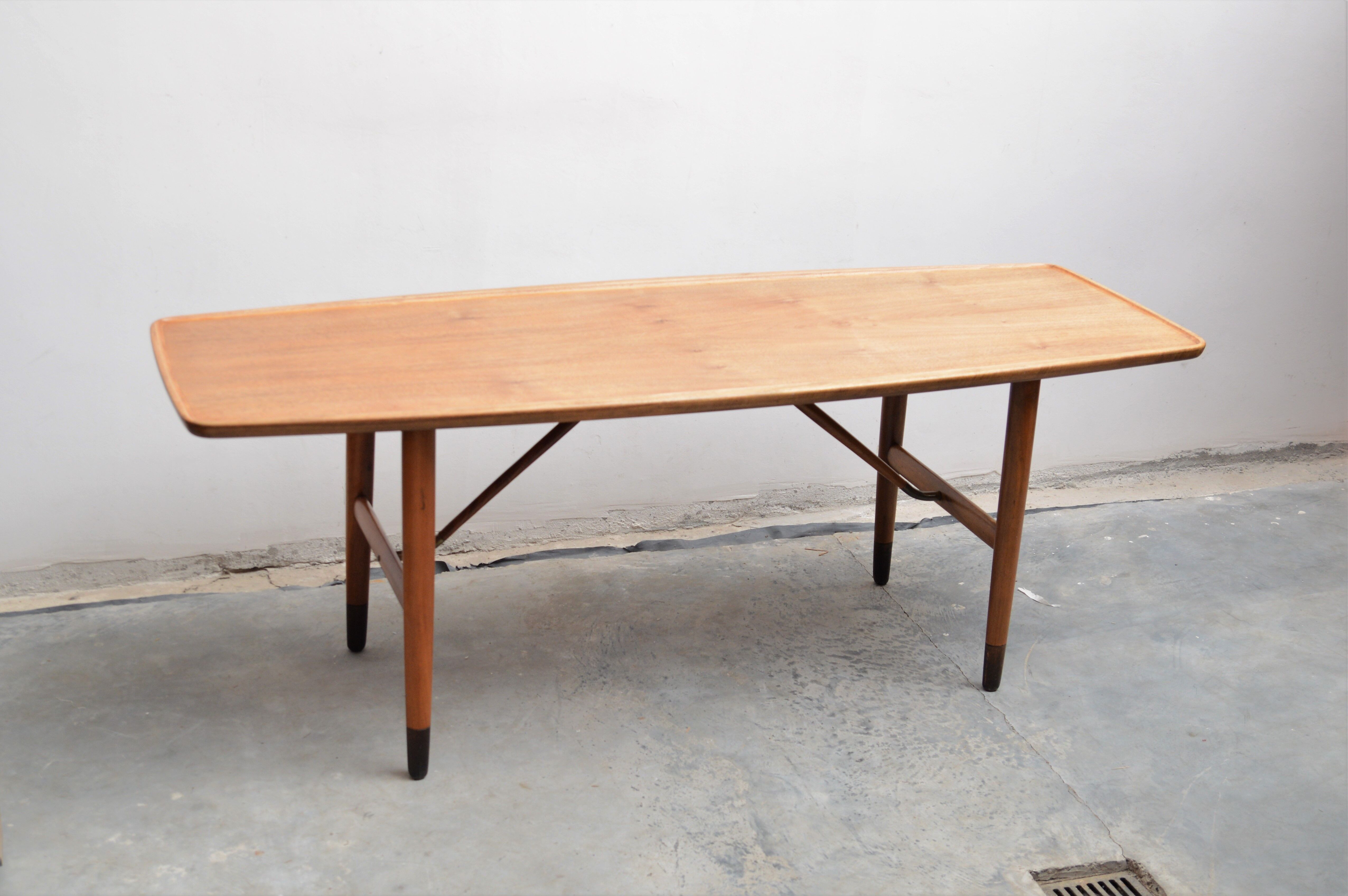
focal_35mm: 40
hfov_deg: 48.0
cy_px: 448
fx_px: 1515
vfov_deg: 33.0
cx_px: 674
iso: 400
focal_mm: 27
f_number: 4.5
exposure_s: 1/80
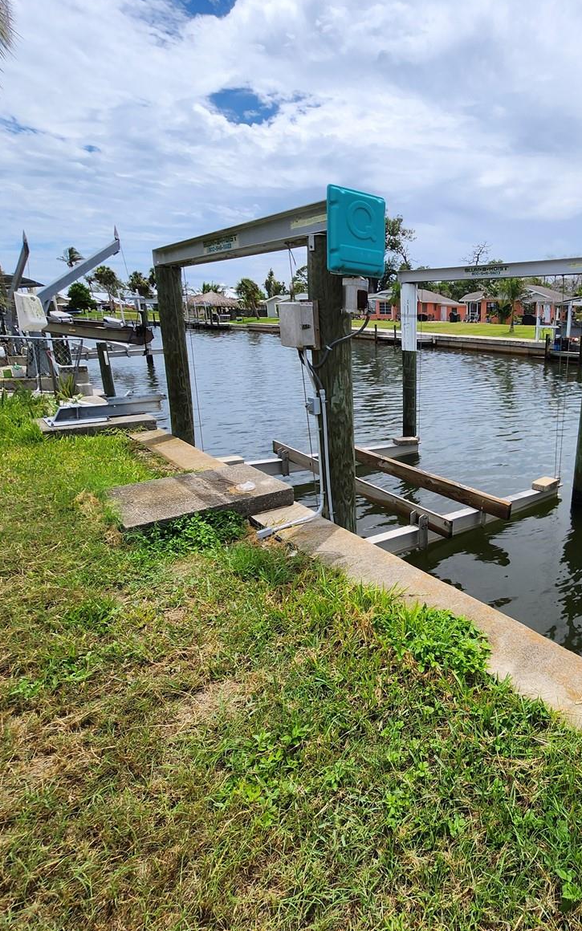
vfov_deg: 88.0
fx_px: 482
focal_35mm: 19
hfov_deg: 58.4
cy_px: 460
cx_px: 448
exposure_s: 1/1681
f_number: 2.2
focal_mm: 1.74
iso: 32
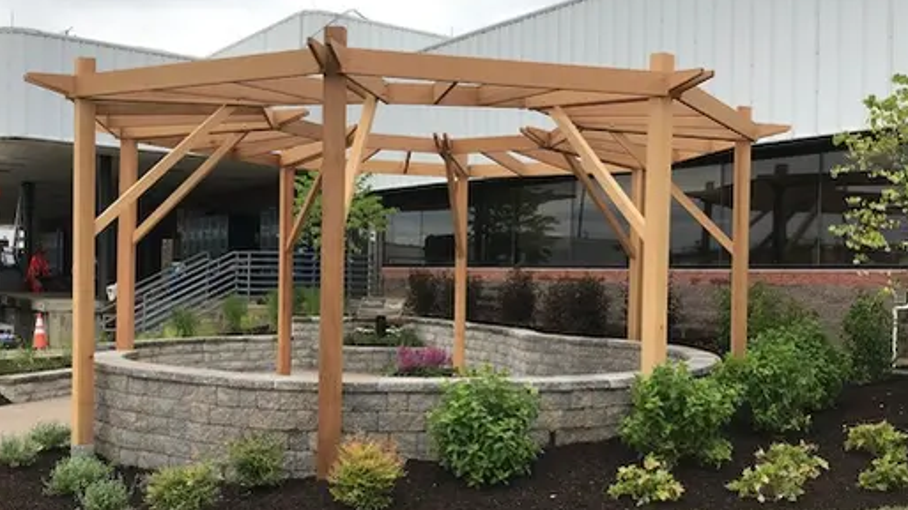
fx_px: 914
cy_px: 302
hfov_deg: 52.8
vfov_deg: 31.1
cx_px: 488
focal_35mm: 38
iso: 20
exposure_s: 1/1681
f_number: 1.8
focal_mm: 3.99
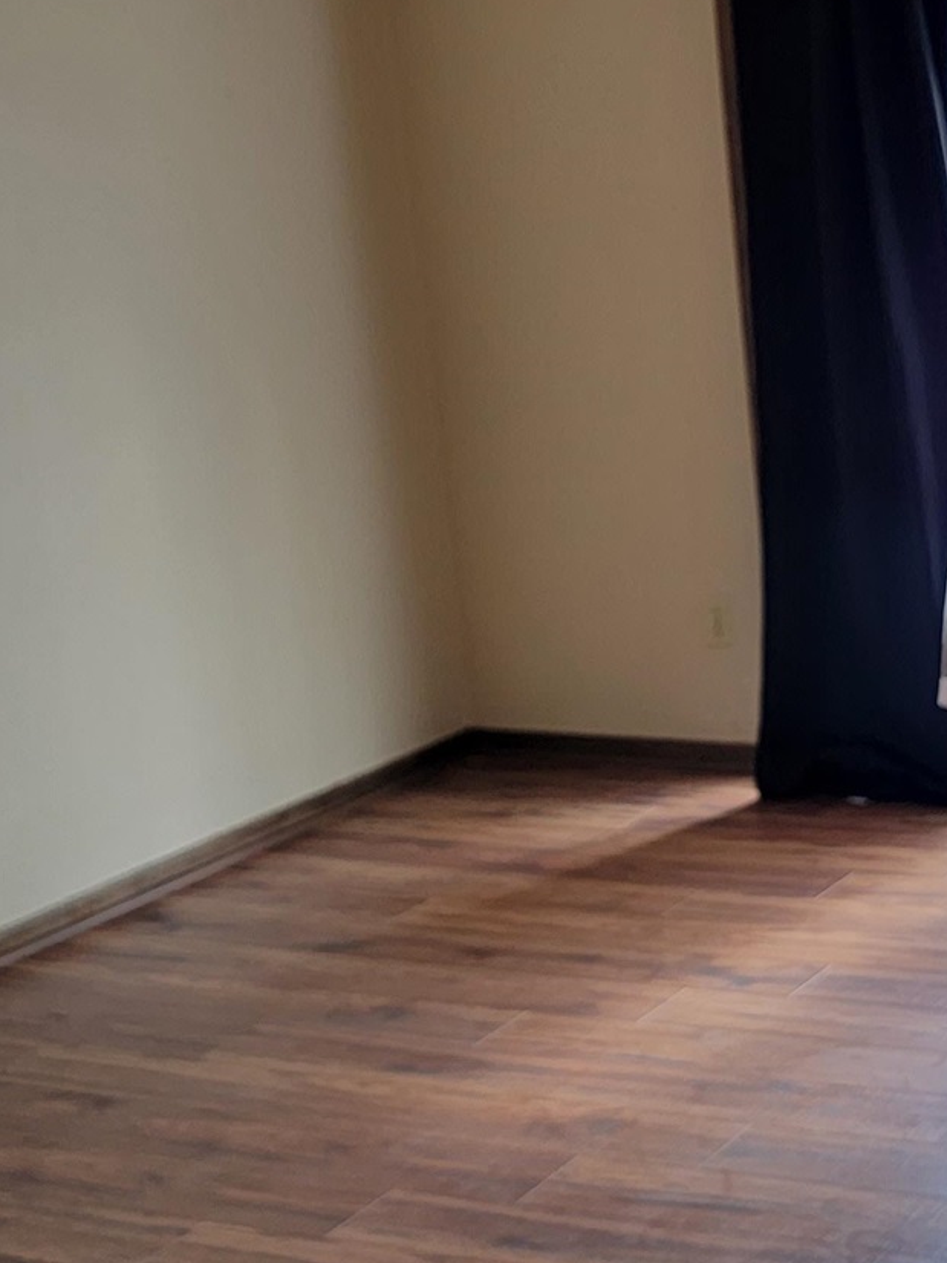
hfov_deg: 21.1
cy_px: 614
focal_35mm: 67
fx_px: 2443
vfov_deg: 29.0
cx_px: 978
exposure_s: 1/120
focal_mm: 6.7
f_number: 1.8
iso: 100
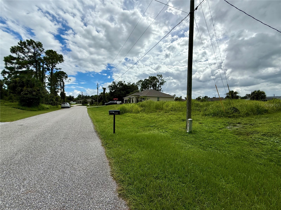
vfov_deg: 85.7
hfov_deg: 102.1
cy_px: 105
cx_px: 140
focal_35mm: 14
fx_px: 114
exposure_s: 1/5155
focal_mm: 2.22
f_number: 2.2
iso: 64
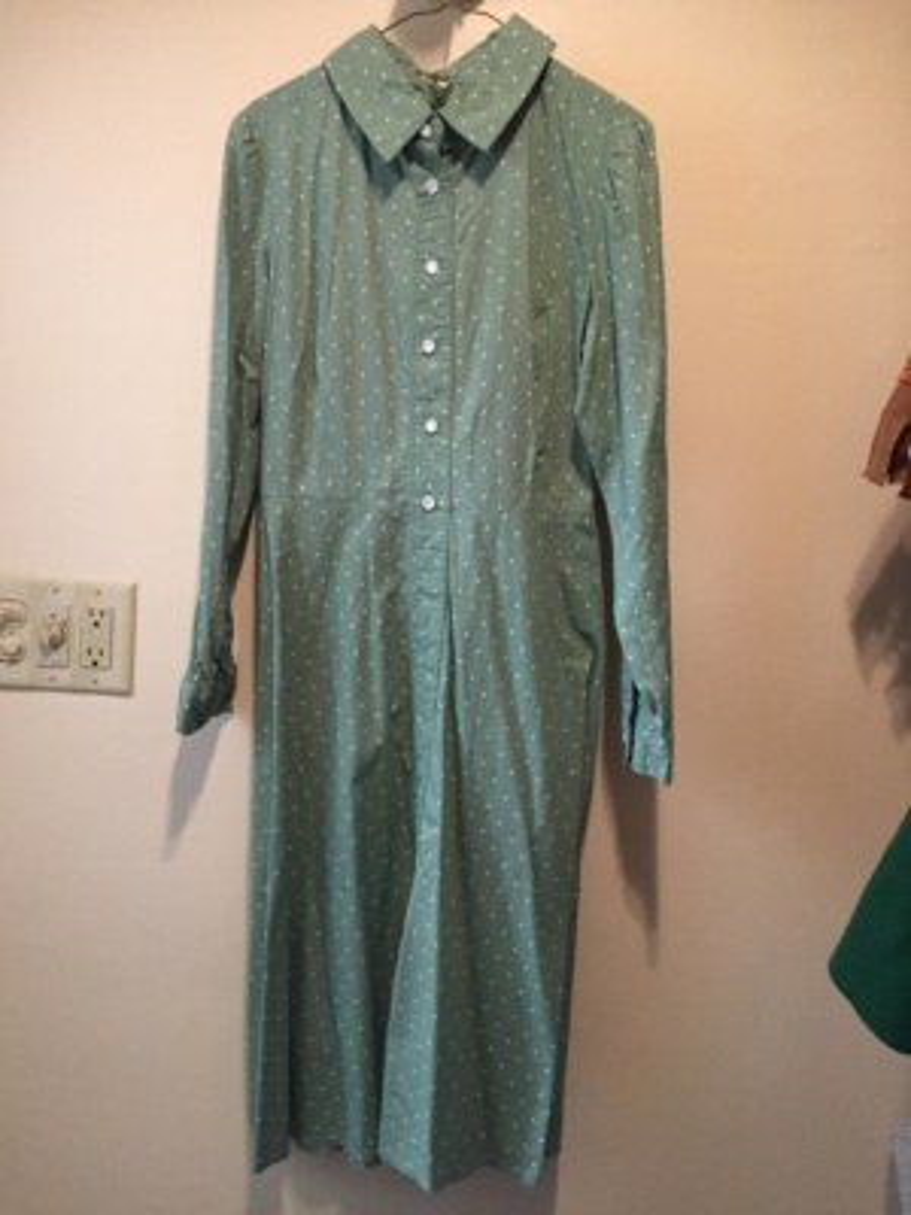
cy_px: 608
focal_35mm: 29
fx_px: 1018
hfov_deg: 48.2
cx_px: 456
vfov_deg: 61.7
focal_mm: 4.15
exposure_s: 1/30
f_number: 2.2
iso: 200
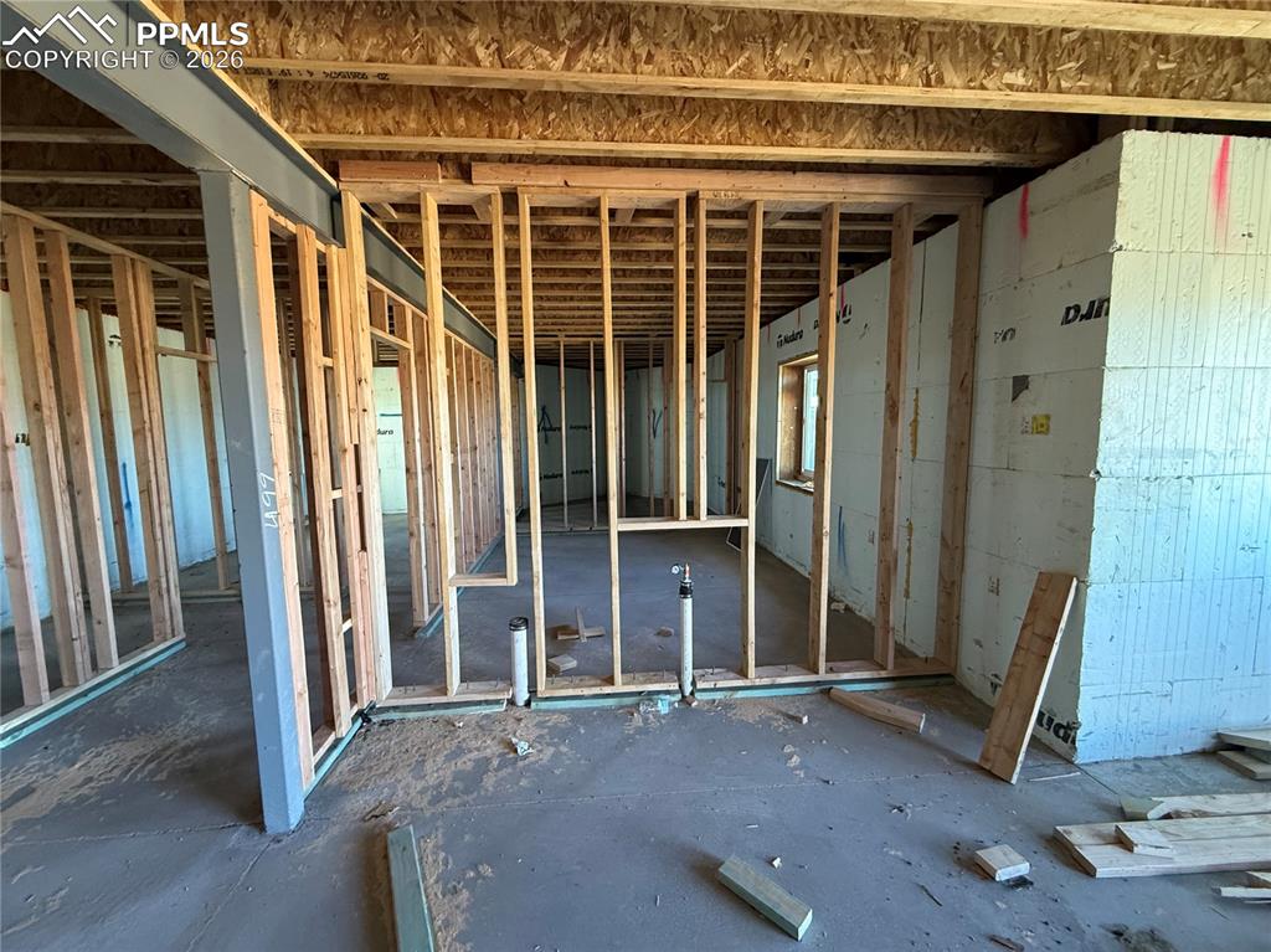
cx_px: 636
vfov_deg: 85.6
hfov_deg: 102.1
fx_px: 514
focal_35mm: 14
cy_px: 476
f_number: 2.2
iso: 320
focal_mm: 2.22
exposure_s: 1/81
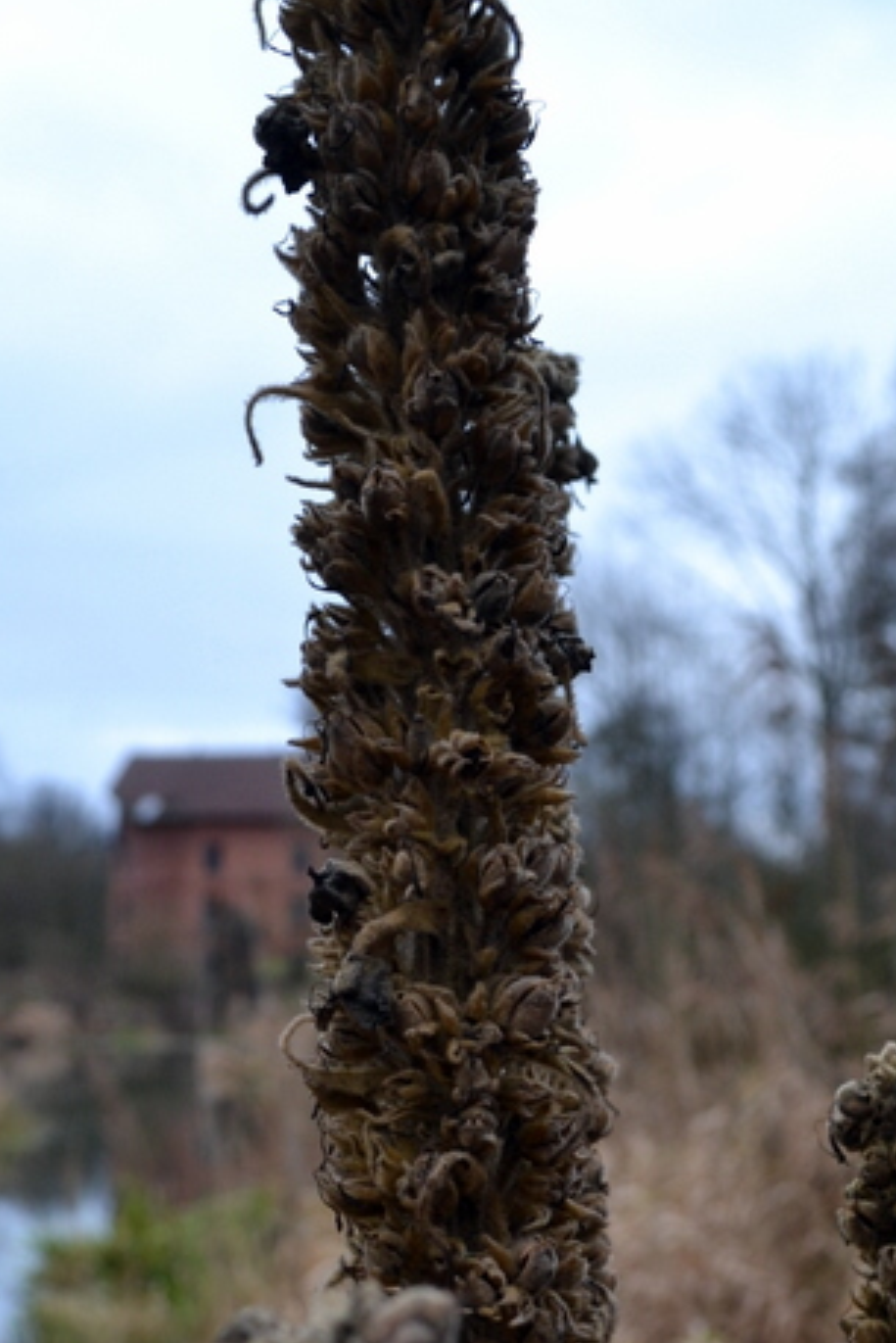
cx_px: 244
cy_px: 1040
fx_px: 2350
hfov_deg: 21.4
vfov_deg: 31.2
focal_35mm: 63
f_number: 8
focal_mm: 24
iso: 400
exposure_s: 1/80
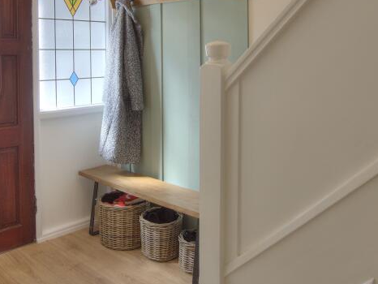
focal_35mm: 38
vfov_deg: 36.6
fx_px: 415
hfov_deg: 48.7
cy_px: 60
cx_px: 153
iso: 400
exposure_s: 1/15
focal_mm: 12
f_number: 8
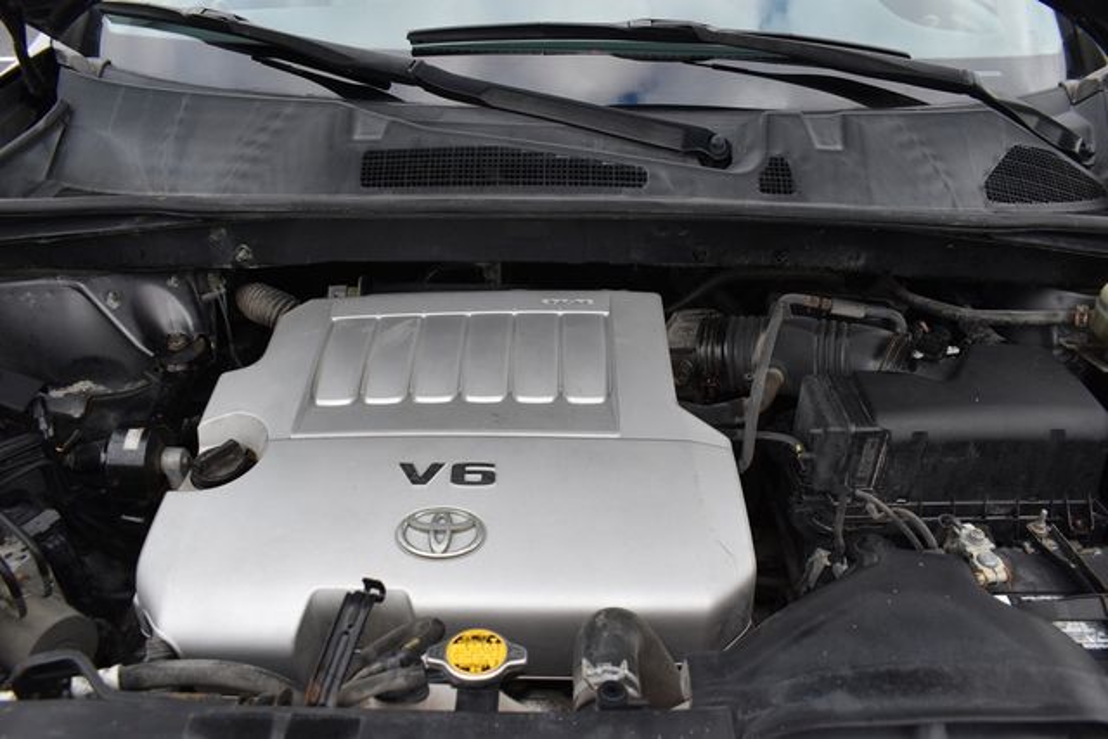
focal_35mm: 27
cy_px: 370
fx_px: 831
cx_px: 554
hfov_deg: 67.4
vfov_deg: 48.0
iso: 400
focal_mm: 18
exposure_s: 1/250
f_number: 5.6
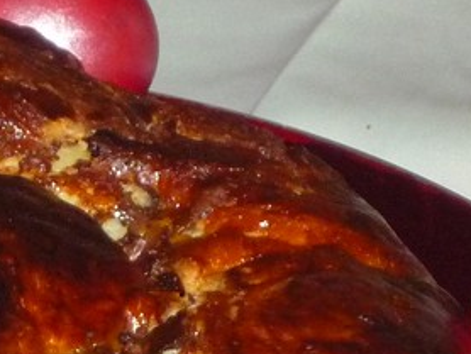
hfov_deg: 4.3
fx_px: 6264
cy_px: 481
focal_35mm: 460
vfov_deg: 3.2
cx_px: -119
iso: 500
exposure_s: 1/60
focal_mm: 19.9
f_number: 5.8
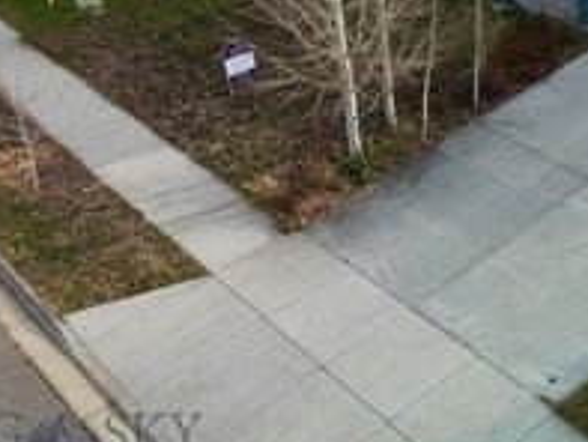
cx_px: 666
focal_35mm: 61
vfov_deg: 22.5
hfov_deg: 28.4
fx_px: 1037
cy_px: -64
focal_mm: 6.72
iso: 110
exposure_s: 1/640
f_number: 1.7
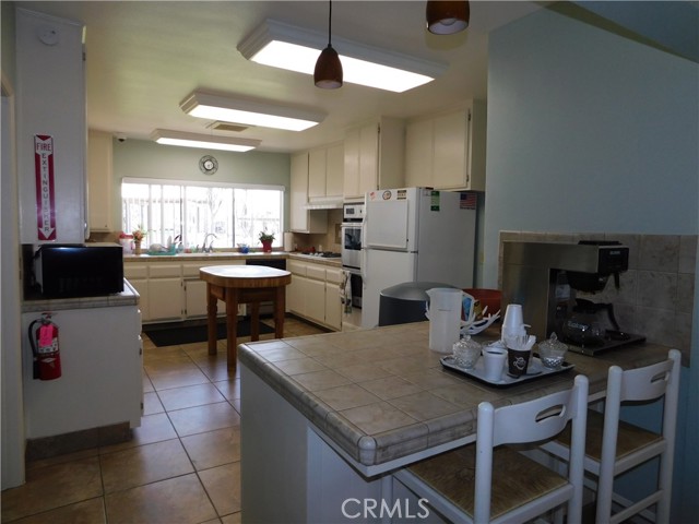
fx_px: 464
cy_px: 262
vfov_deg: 58.9
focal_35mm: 23
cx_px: 350
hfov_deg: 73.9
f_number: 3
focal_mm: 4
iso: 125
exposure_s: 1/80
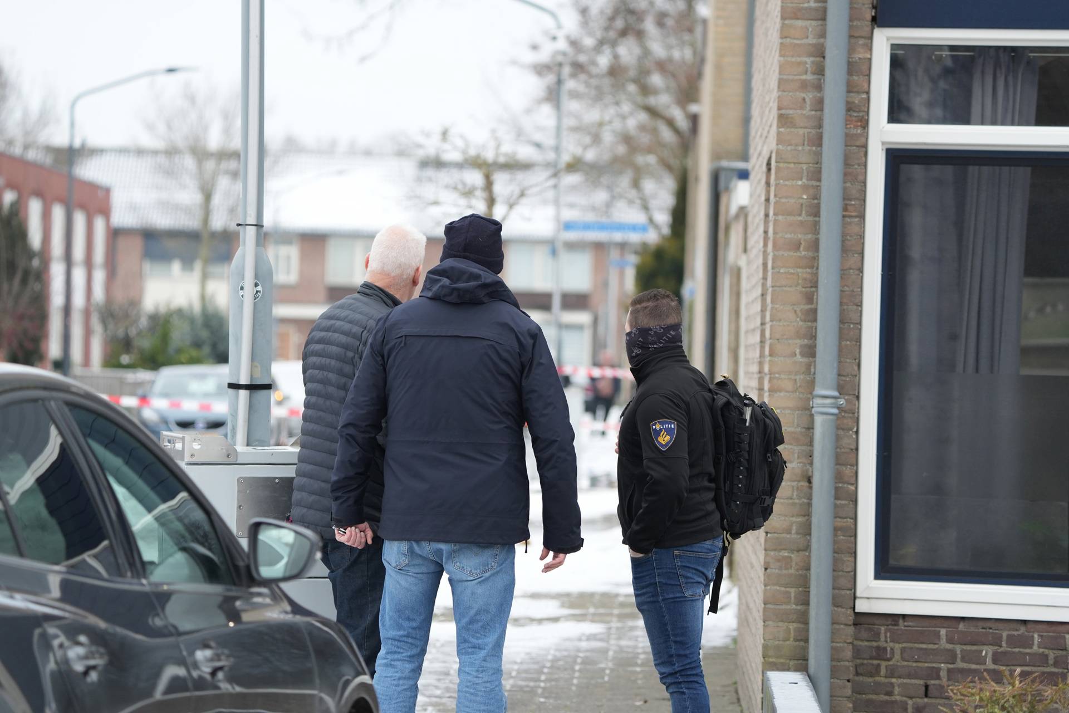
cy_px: 356
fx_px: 6265
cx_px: 534
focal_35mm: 211
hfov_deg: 9.8
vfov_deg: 6.5
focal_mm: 211
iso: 800
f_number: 5.6
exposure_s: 1/200
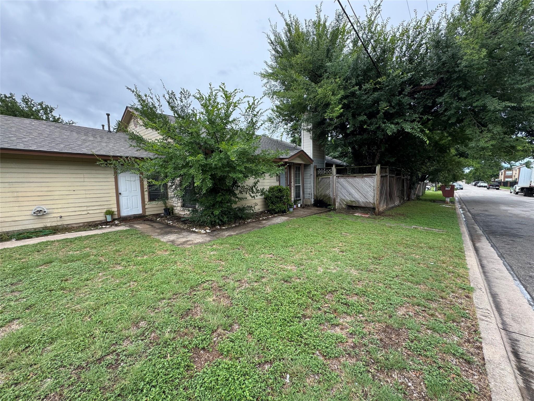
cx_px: 267
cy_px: 200
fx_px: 216
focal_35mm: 14
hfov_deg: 102.1
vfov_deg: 85.7
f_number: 2.2
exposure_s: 1/354
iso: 40
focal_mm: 2.22
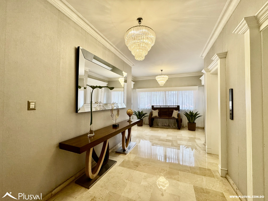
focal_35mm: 14
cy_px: 100
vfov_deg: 85.7
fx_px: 108
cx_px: 134
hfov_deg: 102.1
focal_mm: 2.22
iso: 200
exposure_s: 1/60
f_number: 2.2
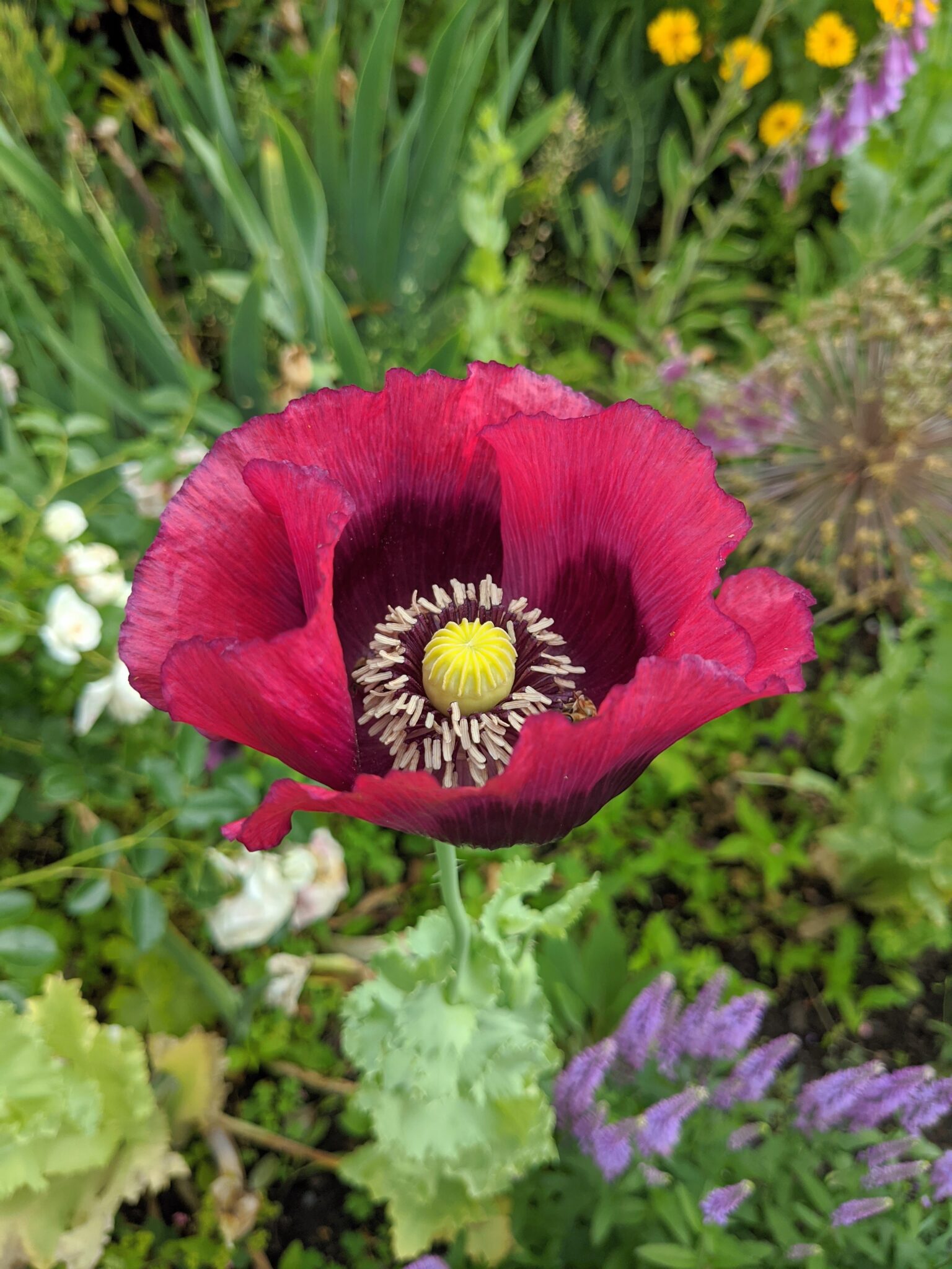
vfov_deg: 65.3
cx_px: 476
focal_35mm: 27
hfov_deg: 51.4
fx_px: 990
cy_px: 634
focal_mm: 4.38
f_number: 1.73
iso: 54
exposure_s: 1/1235
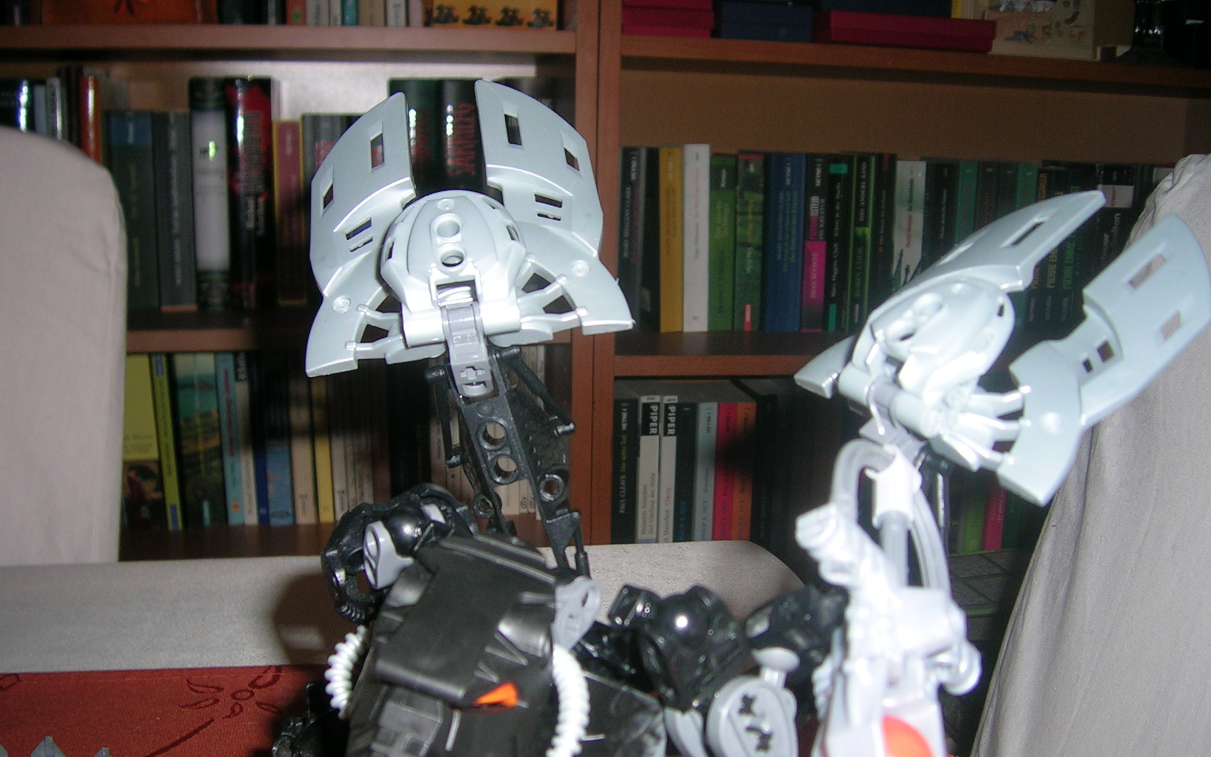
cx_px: 617
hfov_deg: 51.5
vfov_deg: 33.5
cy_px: 436
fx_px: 1254
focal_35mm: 38
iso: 50
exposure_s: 1/60.1
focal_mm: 5.4
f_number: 2.8
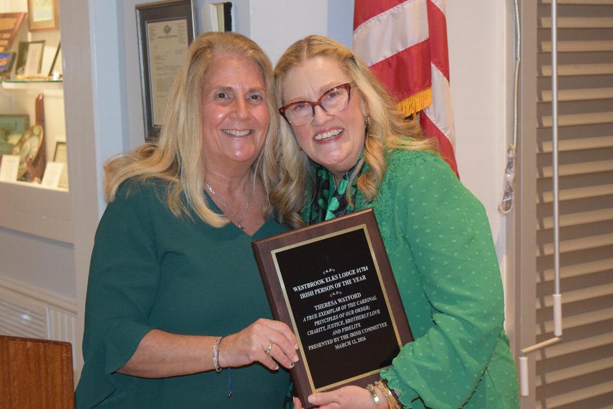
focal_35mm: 69
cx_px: 306
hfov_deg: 29.2
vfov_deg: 19.7
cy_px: 204
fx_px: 1175
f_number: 5
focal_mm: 46
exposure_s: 1/60
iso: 2800
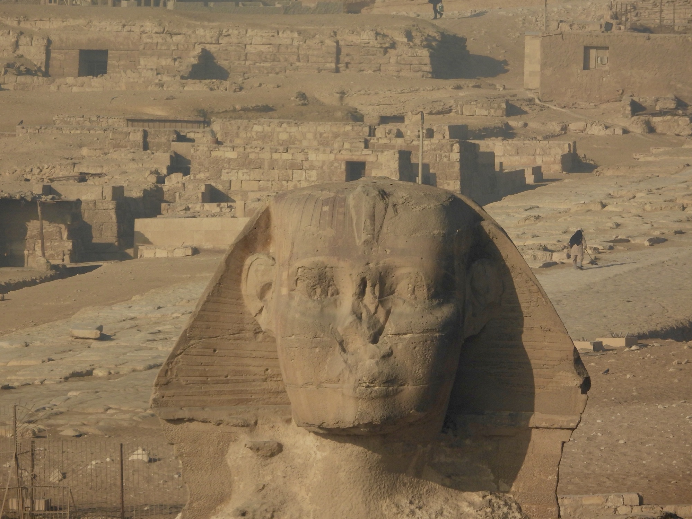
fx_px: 14014
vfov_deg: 2.1
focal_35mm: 701
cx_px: 346
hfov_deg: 2.8
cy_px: 260
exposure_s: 1/800
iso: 100
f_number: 5.6
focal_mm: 125
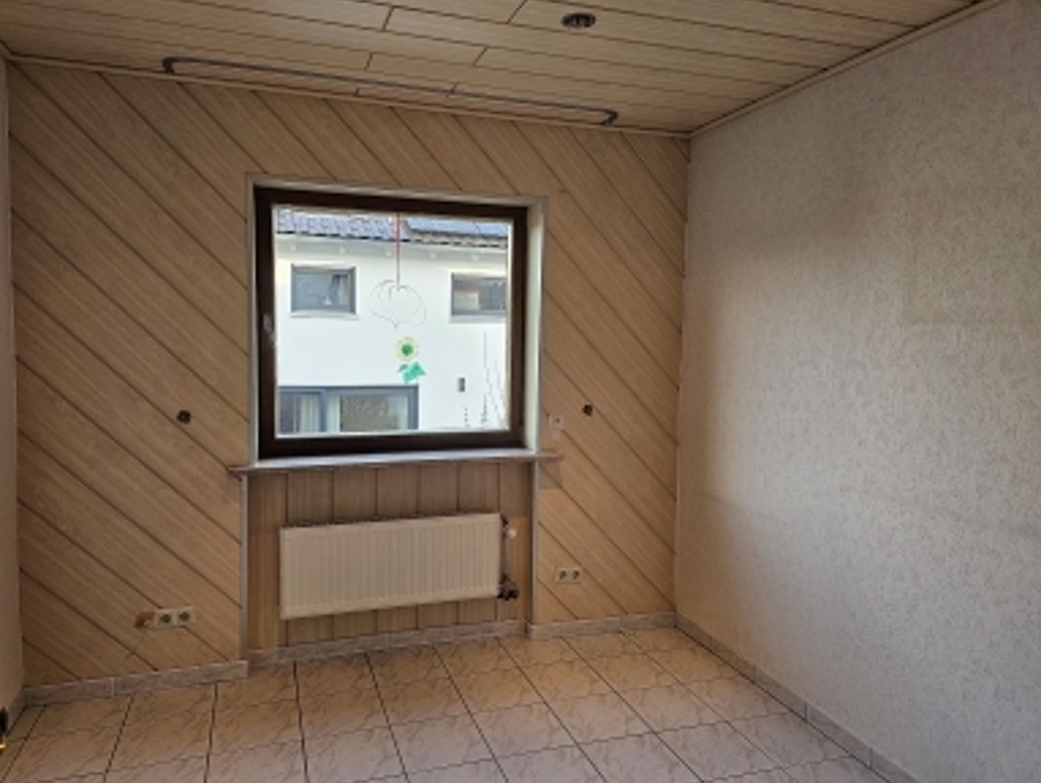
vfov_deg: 56.9
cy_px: 392
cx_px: 503
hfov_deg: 71.5
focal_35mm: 24
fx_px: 722
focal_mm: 6.3
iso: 80
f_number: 1.7
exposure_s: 1/100
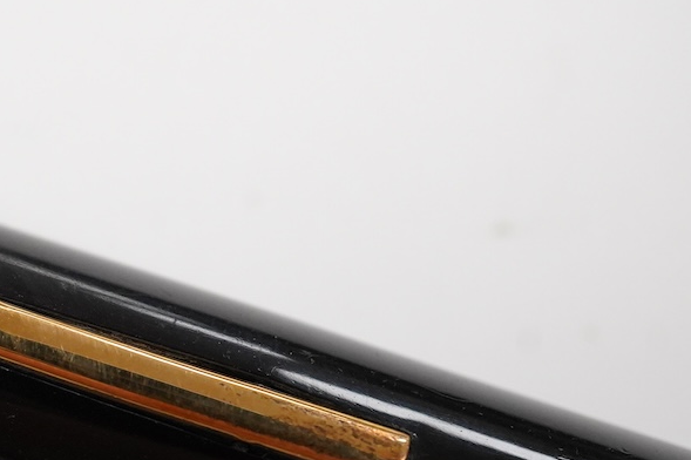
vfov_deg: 15.8
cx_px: 57
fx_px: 1650
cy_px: 331
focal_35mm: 86
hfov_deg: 23.0
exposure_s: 1/200
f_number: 10
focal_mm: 30
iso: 2500
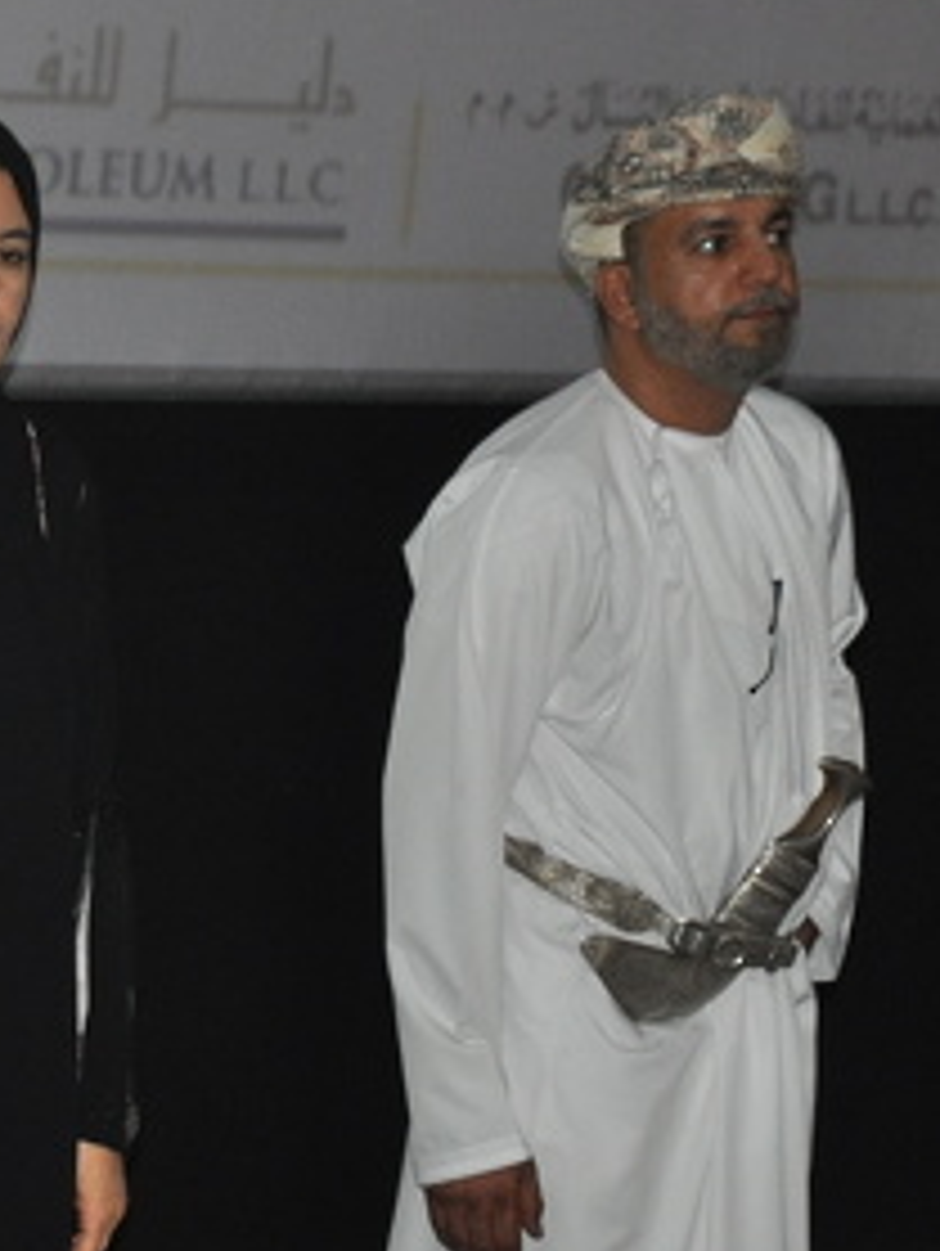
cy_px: 700
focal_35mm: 186
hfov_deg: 7.9
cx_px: -234
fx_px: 6738
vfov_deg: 10.6
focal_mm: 45
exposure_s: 1/60
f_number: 4.8
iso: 800
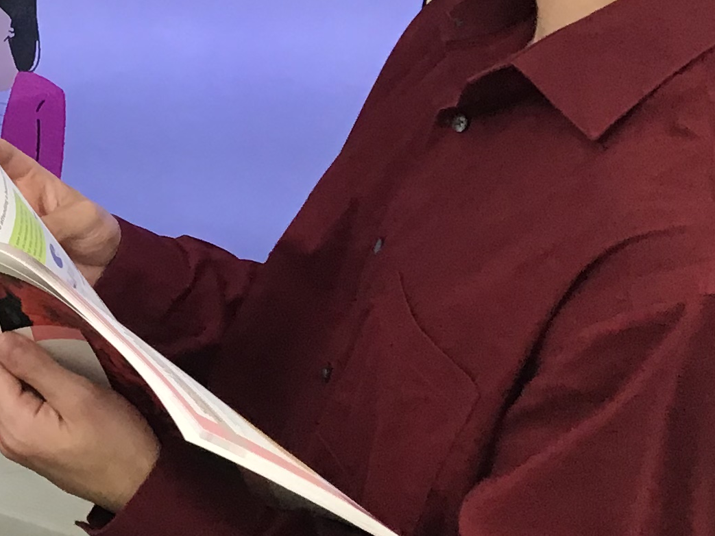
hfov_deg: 18.3
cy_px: 155
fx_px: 2003
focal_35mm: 97
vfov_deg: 15.2
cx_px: -301
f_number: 2.4
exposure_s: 1/30
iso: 25
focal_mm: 3.3
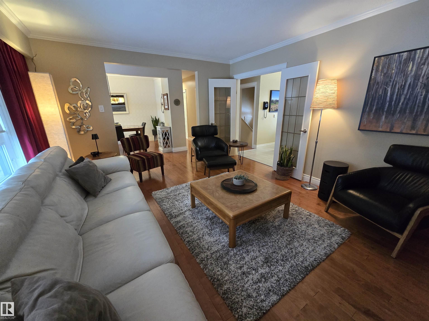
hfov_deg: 106.2
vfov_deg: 89.9
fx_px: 161
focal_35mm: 13
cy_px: 160
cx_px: 214
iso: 640
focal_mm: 2.2
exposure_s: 1/60
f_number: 2.2
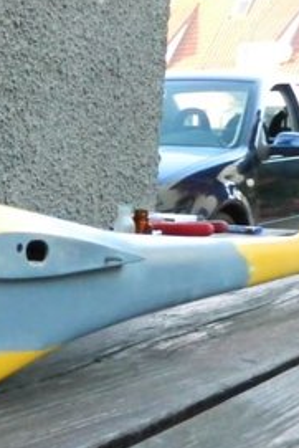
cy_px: 294
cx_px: -164
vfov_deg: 29.1
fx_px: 858
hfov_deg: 17.5
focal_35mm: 69
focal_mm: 4.5
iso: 200
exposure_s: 1/30
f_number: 3.1
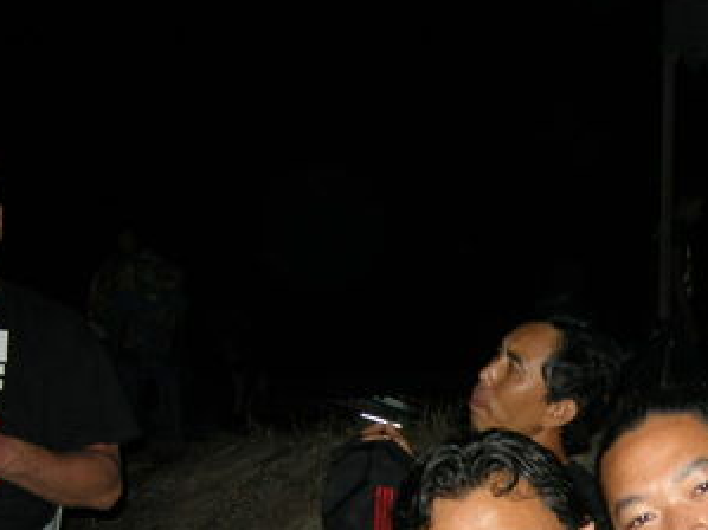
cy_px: 518
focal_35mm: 75
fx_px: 1533
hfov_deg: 25.3
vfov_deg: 19.1
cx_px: 611
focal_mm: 7.5
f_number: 2.7
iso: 87
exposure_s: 1/60
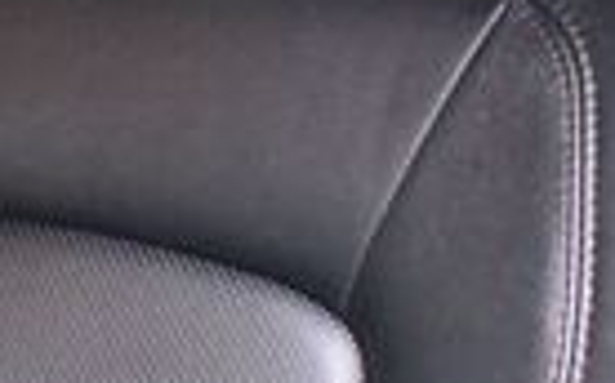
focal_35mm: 128
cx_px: -361
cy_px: 258
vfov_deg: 10.2
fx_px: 2144
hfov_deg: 14.9
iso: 3200
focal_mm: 18
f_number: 3.5
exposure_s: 1/80
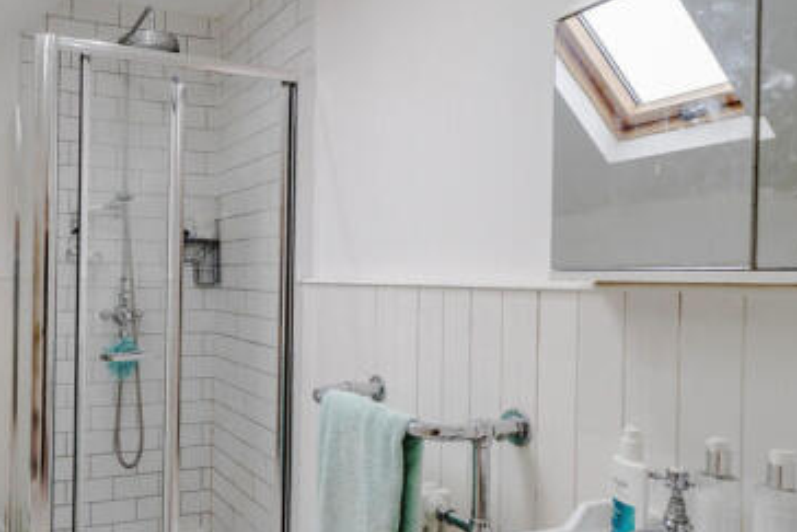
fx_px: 598
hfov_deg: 63.9
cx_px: 213
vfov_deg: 48.0
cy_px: 279
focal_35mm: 27
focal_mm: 15
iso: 400
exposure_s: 1/60
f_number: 4
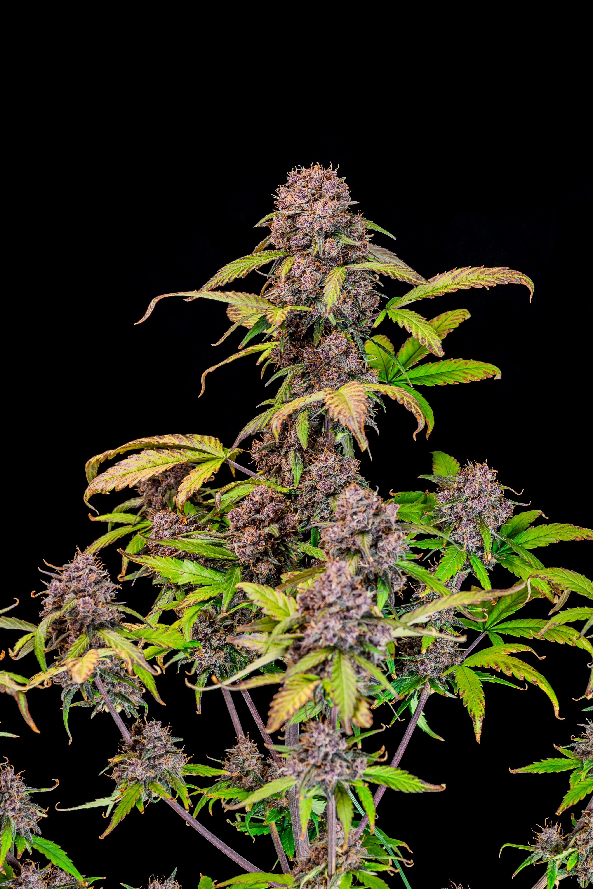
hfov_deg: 18.2
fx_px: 1853
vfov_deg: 27.0
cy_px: 444
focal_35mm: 75
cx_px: 296
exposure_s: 1/5
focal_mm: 50
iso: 80
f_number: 7.1
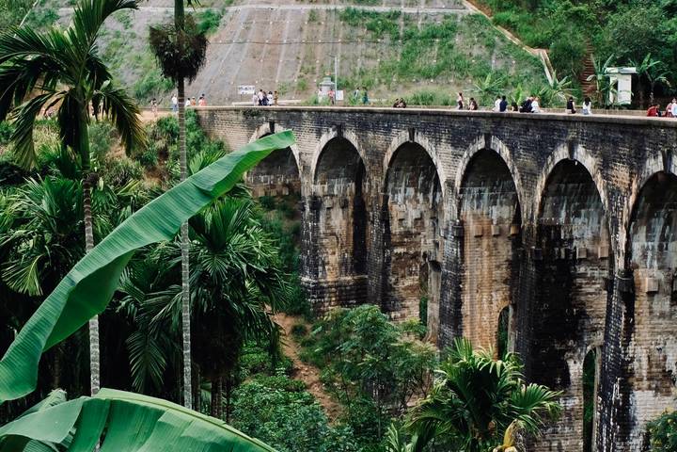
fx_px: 677
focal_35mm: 36
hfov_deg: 53.1
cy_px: 226
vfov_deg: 36.9
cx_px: 338
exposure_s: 1/250
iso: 1000
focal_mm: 24.3
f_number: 11
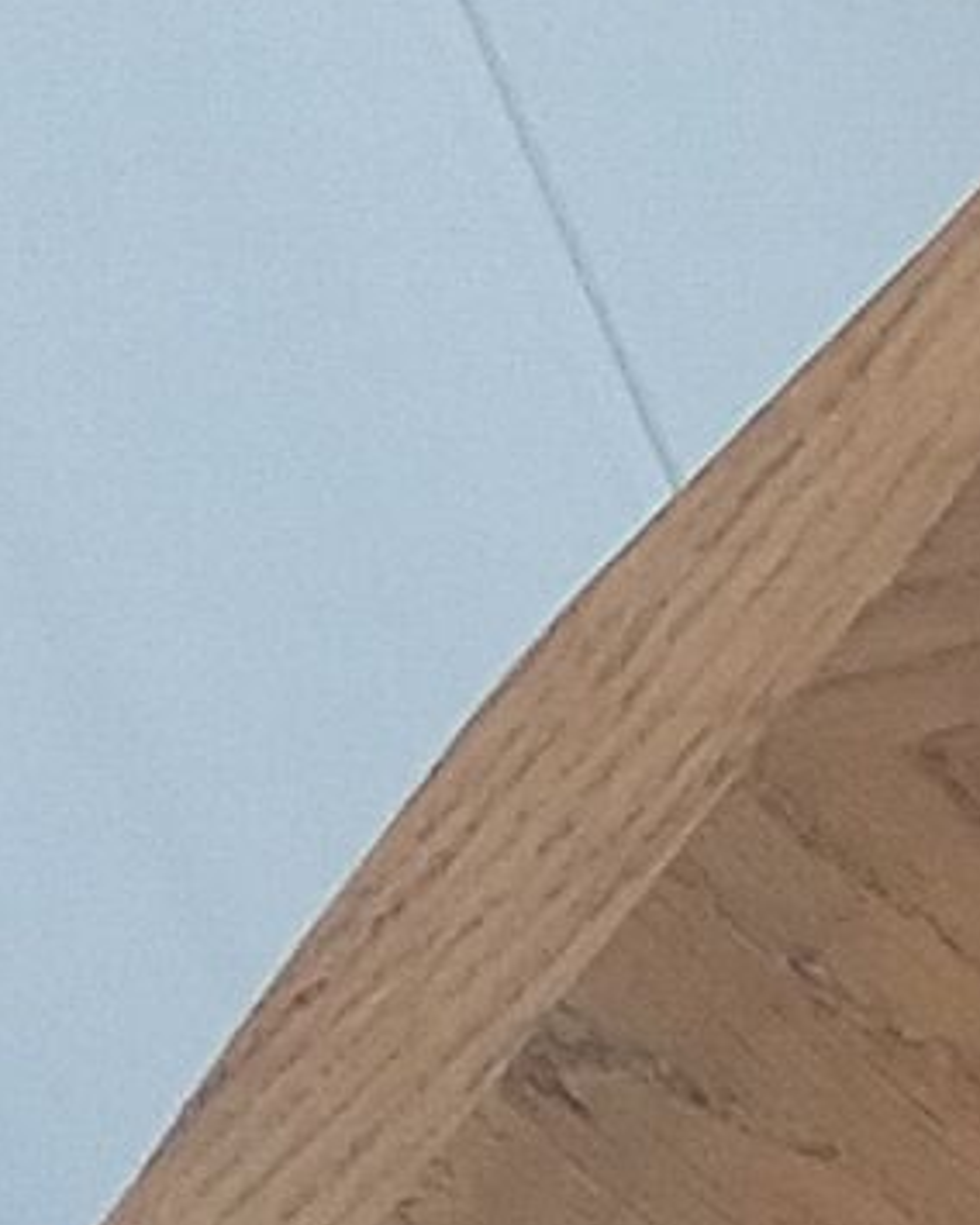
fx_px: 8012
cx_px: 2733
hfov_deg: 6.5
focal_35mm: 221
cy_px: 2329
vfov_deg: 8.4
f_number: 2.2
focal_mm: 3.3
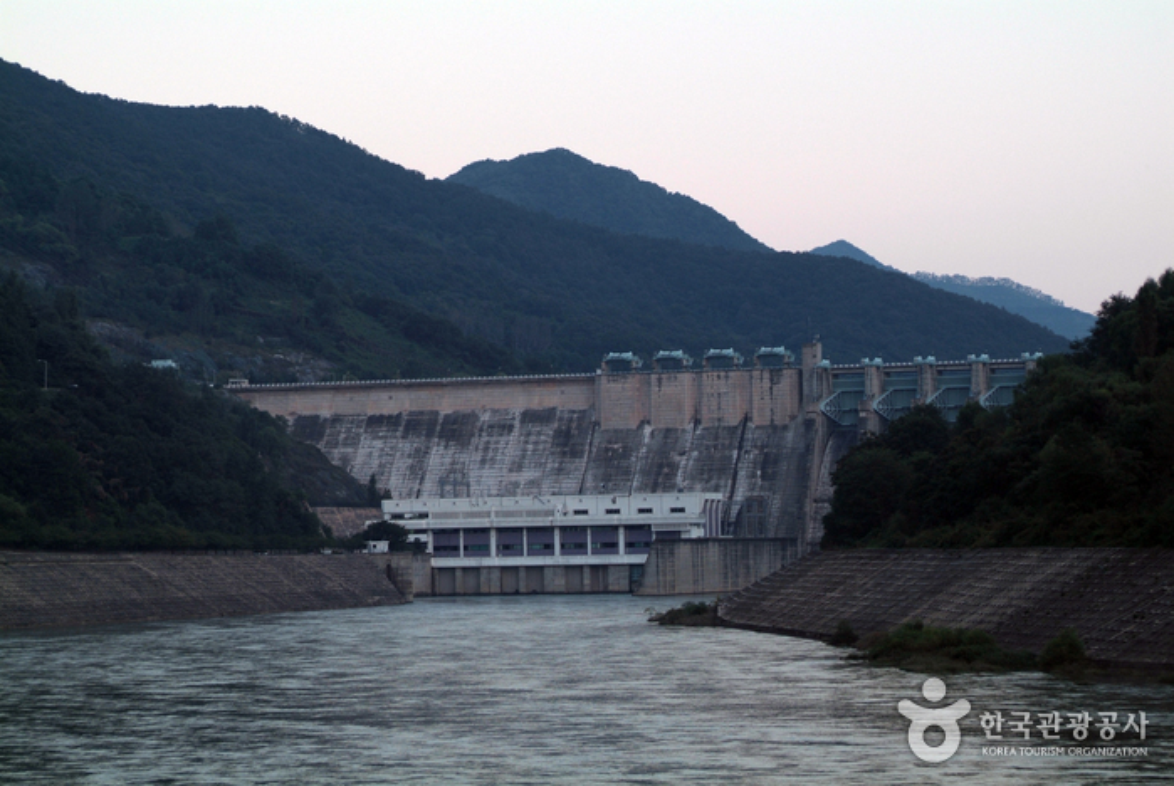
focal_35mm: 117
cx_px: 587
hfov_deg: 17.5
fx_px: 3820
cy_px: 393
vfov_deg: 11.7
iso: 400
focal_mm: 78
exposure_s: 1/125
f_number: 5.6
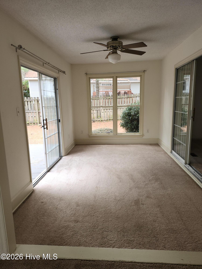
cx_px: 101
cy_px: 134
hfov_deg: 58.9
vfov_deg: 73.9
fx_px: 179
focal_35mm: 23
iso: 32
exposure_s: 1/60
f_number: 1.8
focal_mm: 5.54
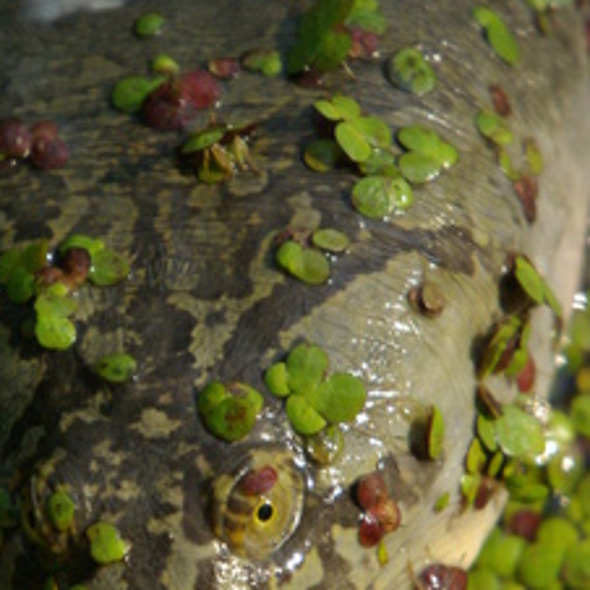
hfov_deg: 1.5
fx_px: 21906
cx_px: 196
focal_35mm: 1136
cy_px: 420
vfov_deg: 1.5
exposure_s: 1/500
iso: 800
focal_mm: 420
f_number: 6.7
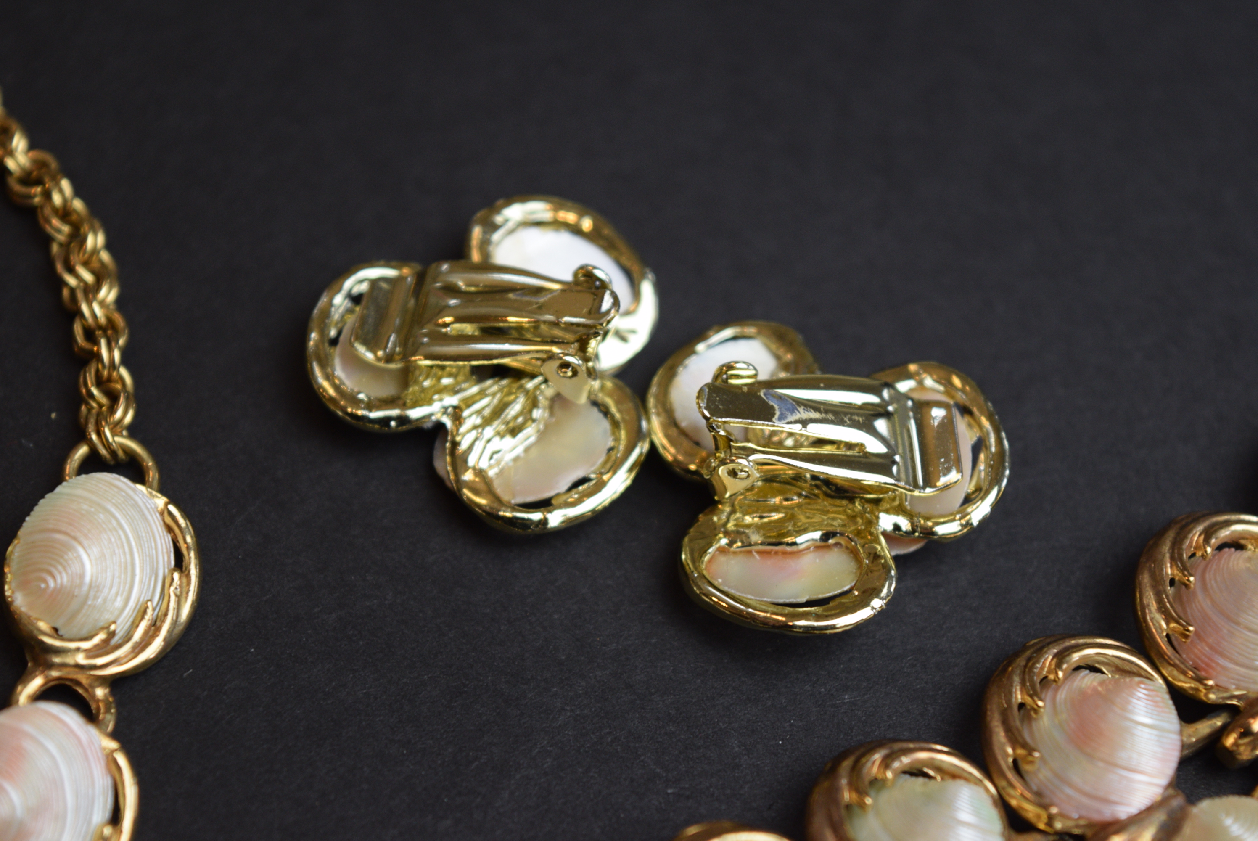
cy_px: 420
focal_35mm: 82
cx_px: 629
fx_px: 2885
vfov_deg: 16.6
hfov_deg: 24.6
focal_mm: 55
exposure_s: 1/80
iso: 400
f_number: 5.6
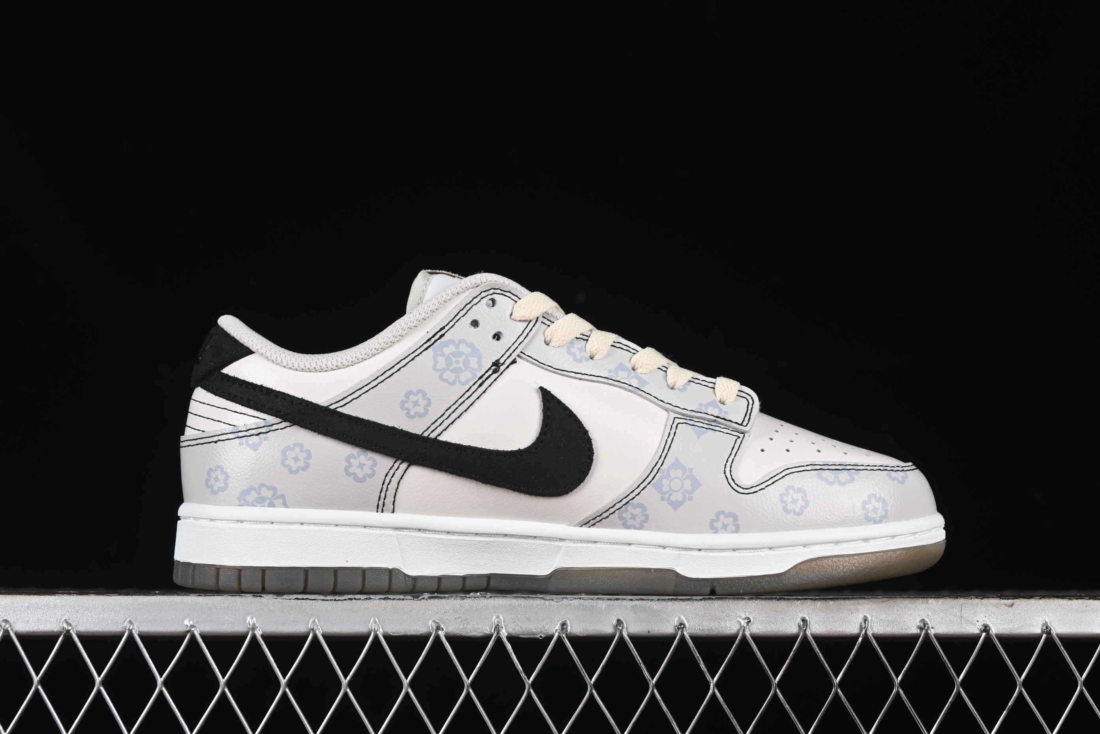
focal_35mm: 75
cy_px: 367
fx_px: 2291
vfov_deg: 18.2
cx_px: 550
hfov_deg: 27.0
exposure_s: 1/80
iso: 160
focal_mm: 50
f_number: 8
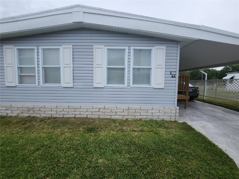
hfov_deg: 106.2
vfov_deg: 89.9
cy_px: 90
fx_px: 90
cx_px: 120
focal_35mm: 13
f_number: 2.2
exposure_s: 1/864
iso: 32
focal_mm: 1.7
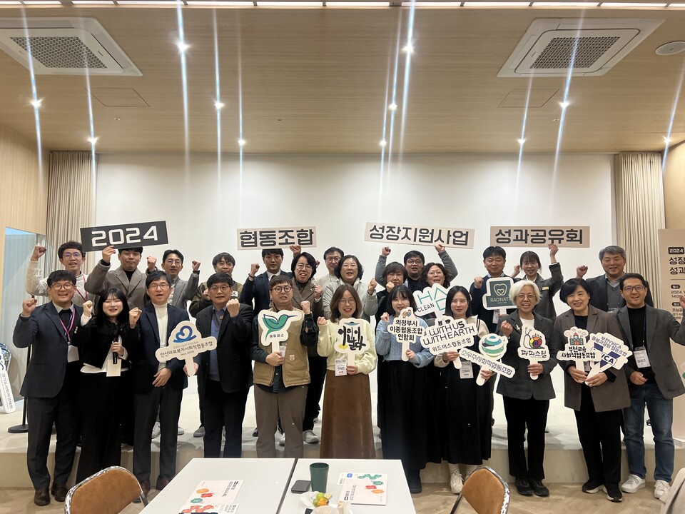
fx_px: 515
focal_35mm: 26
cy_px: 257
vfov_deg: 53.1
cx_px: 342
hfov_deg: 67.3
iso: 250
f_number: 1.5
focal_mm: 5.7
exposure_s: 1/60
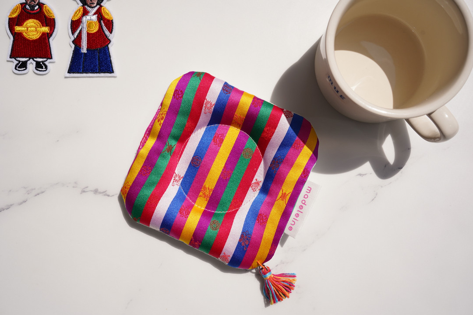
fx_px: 460
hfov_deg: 54.5
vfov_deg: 37.8
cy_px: 158
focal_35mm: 35
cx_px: 236
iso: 100
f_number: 8
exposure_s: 1/640
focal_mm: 35
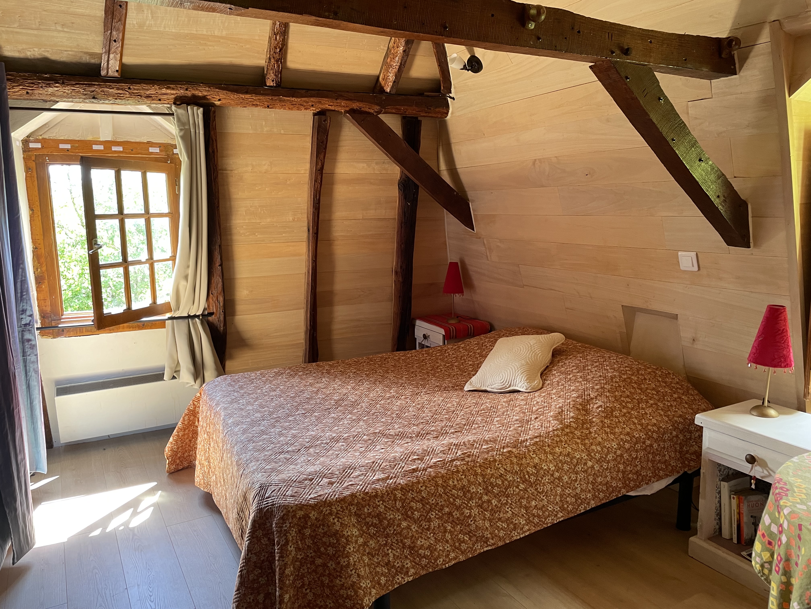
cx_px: 406
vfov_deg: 53.1
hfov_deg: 67.3
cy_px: 304
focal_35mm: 26
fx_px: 609
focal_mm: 4.2
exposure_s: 1/82
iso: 125
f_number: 1.6
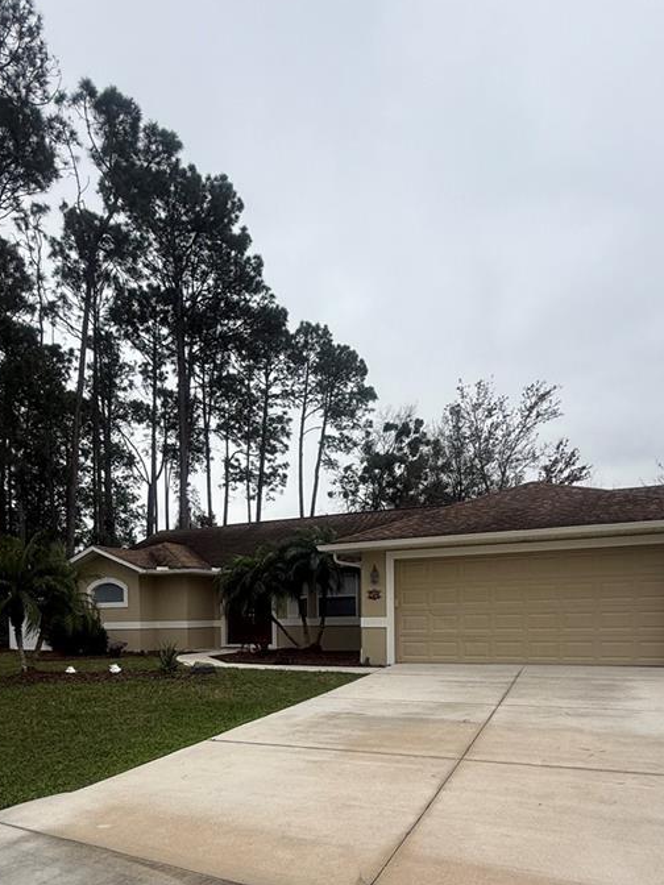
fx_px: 639
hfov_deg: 54.4
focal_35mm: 25
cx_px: 257
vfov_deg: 65.8
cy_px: 645
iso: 50
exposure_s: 1/421
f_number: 2.2
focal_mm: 2.22
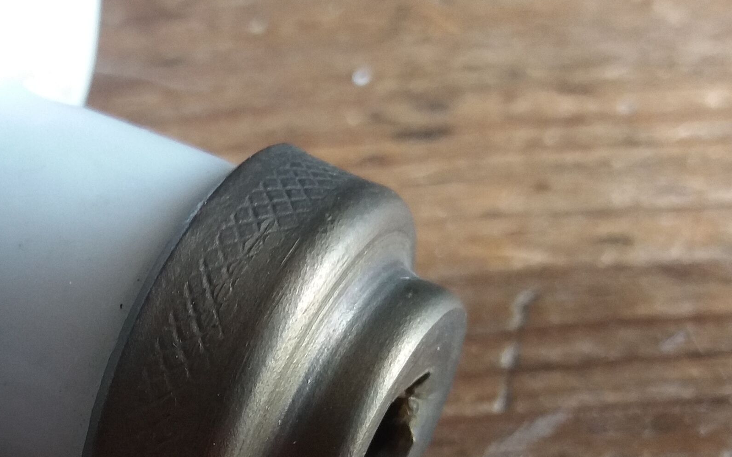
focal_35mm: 77
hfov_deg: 26.3
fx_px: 1536
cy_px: 473
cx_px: 136
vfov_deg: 16.5
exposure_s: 1/33
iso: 64
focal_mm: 3.7
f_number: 1.9
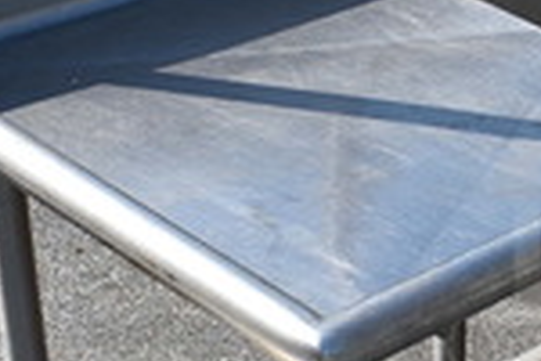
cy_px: 249
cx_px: 671
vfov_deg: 12.4
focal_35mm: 110
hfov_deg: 17.6
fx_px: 1653
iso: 110
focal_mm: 18
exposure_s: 1/250
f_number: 8
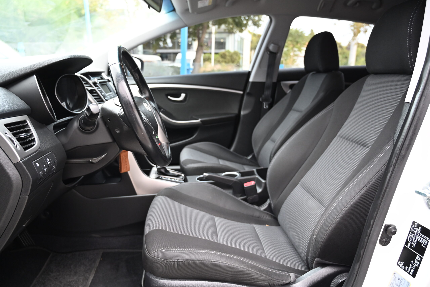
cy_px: 144
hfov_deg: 73.7
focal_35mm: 24
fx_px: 287
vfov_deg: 53.1
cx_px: 215
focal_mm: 24
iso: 1600
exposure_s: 1/125
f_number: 4
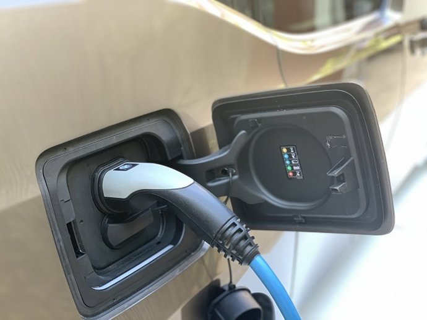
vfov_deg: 28.0
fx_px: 641
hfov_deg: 36.8
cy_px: 160
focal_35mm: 52
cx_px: 214
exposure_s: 1/122
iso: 100
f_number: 2.4
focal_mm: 6
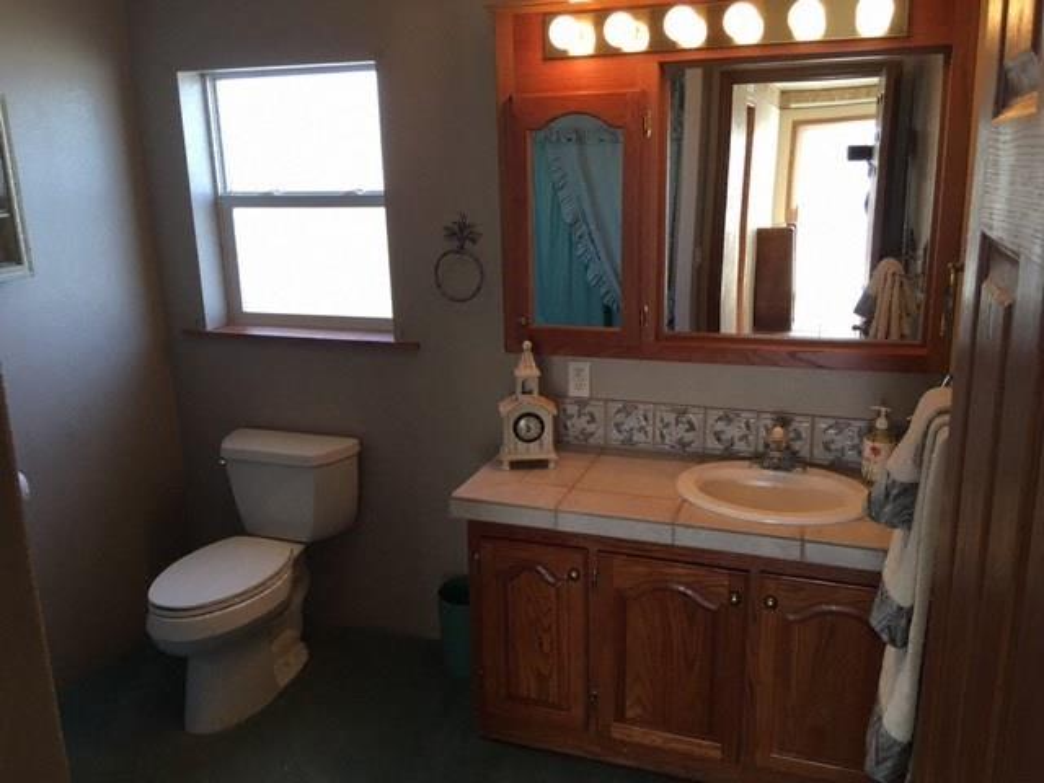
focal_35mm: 29
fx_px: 875
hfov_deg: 61.7
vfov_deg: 48.2
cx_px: 522
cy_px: 392
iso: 25
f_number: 2.2
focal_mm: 4.15
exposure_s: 1/30
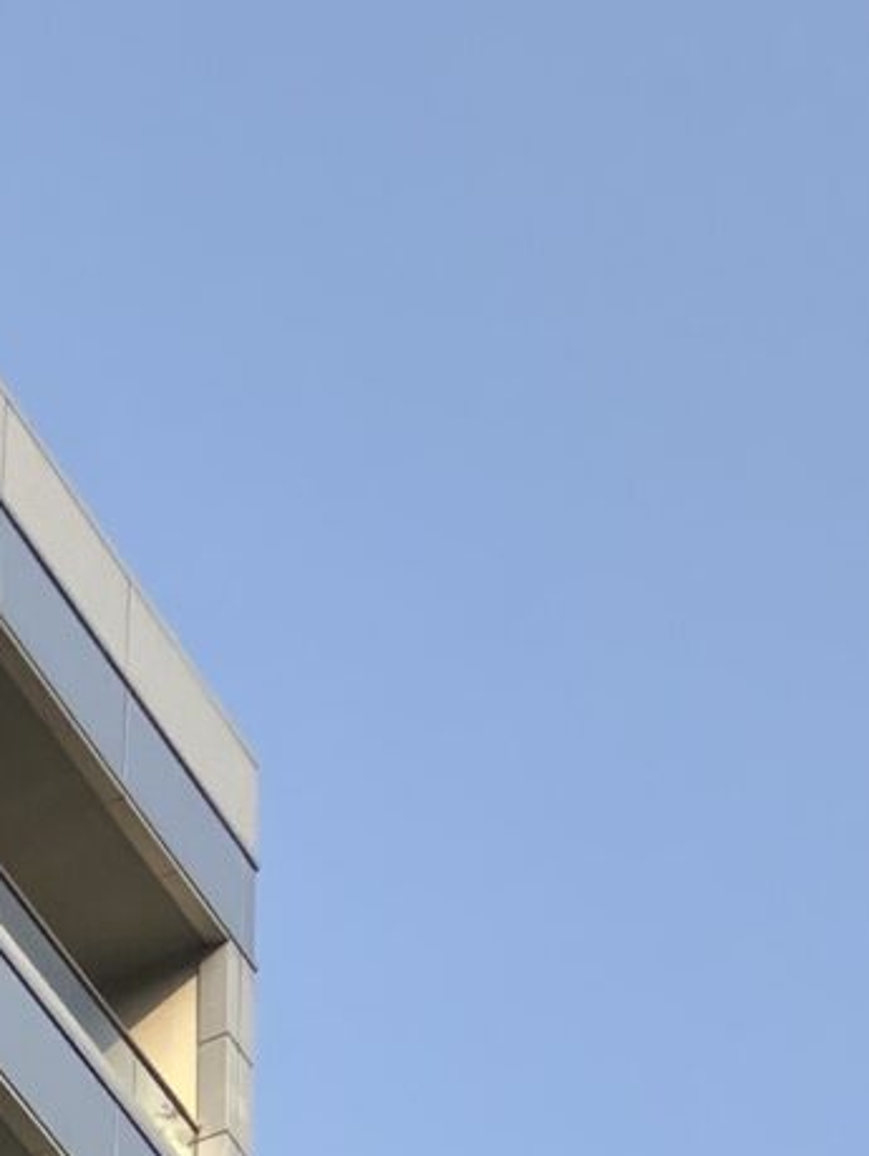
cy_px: 3178
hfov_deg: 9.5
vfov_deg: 10.2
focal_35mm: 156
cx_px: 625
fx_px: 5214
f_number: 1.8
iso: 32
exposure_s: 1/1033
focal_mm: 3.99
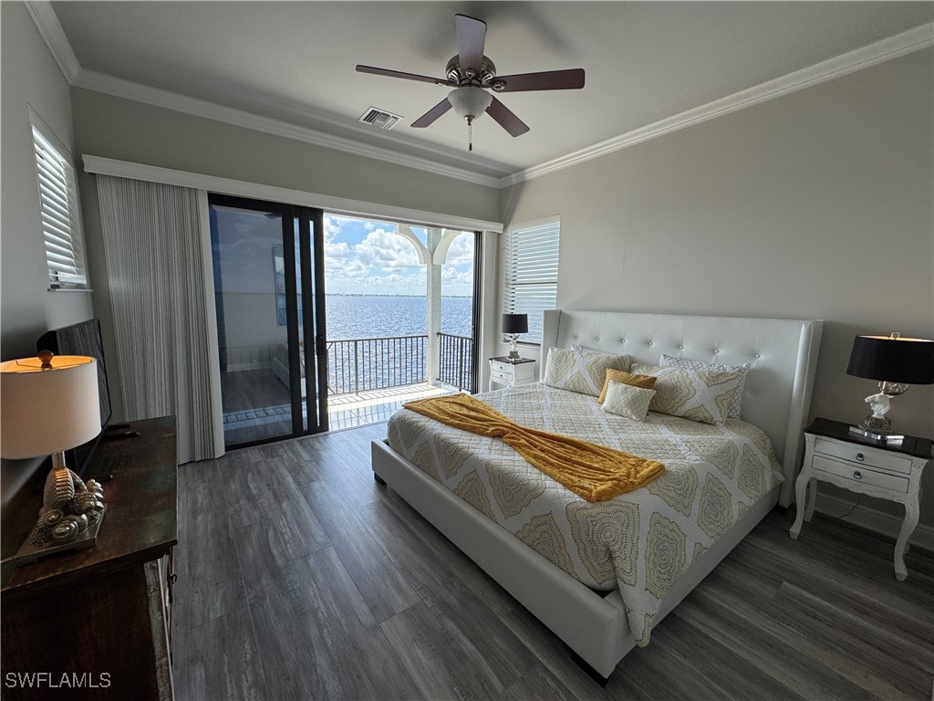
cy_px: 350
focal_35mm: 14
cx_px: 467
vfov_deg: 85.7
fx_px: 378
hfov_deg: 102.1
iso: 40
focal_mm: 2.22
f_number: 2.2
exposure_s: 1/681
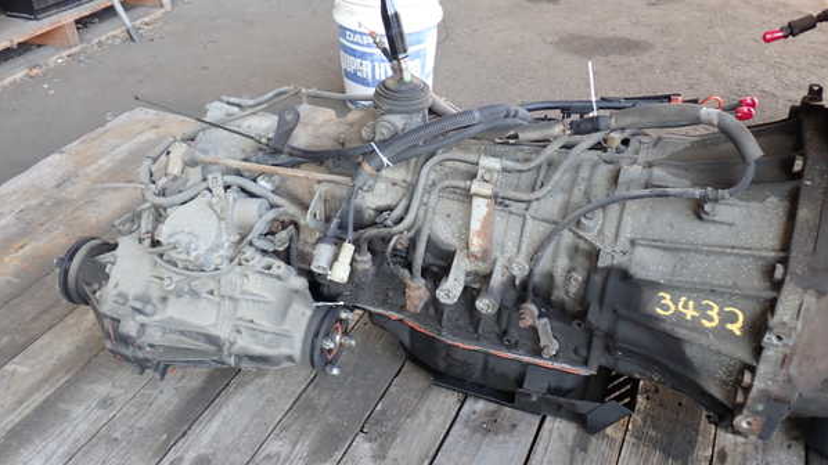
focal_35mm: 35
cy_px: 234
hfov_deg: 56.6
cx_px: 414
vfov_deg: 33.7
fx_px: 768
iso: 125
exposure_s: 1/60
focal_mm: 5.79
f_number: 2.4
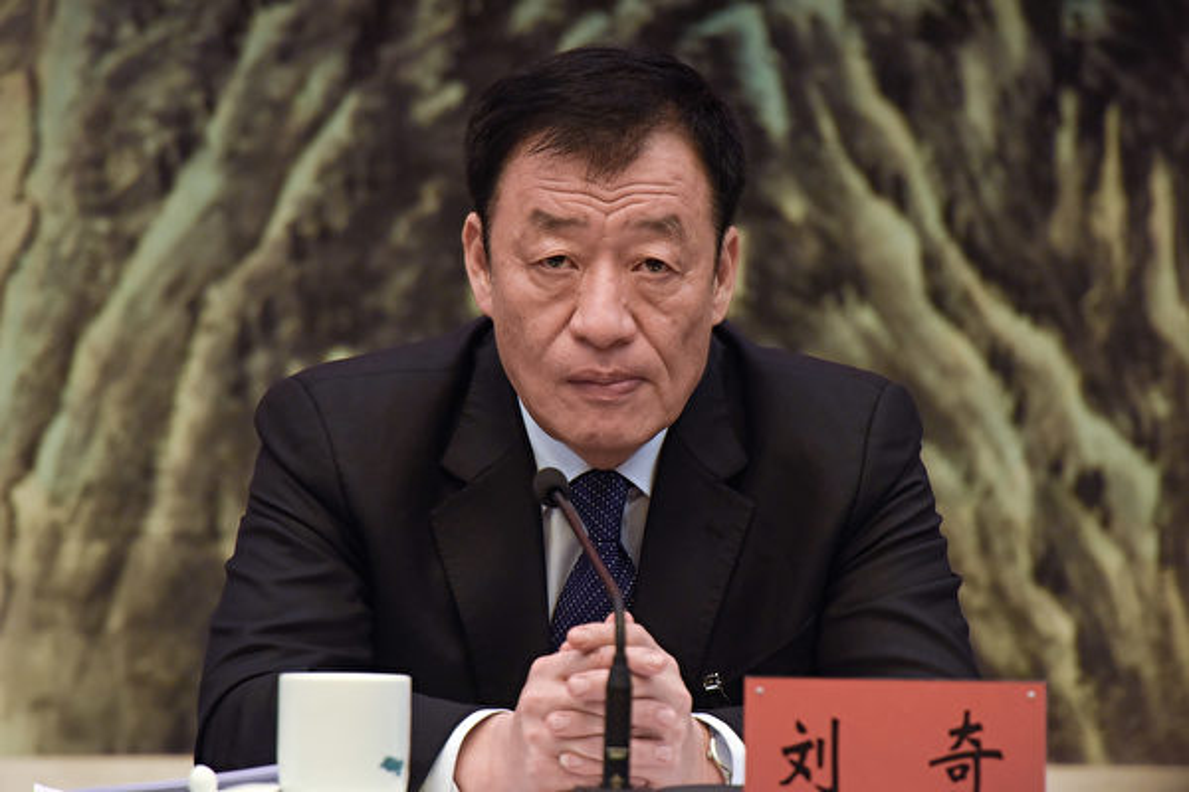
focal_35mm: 340
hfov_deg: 6.1
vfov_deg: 4.0
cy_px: 396
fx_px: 11229
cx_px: 594
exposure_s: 1/200
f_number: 5.6
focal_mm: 340
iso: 2000
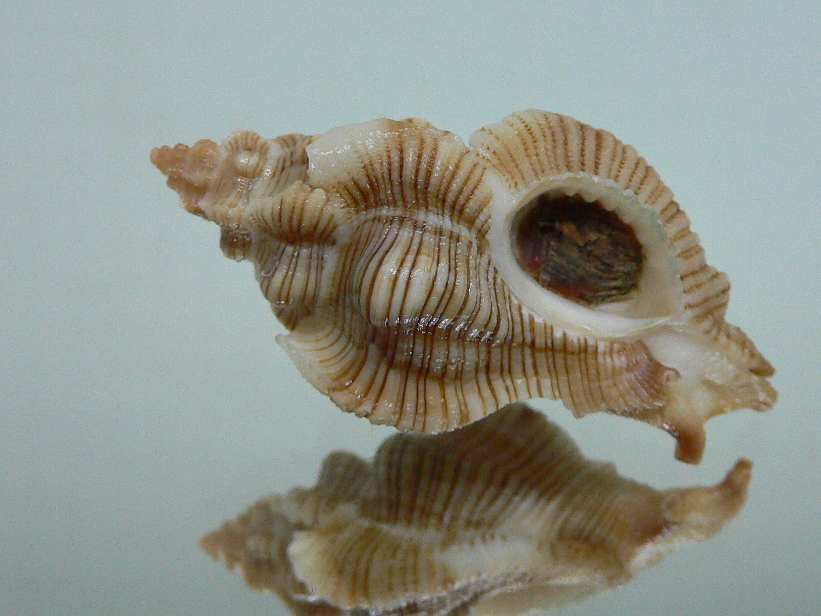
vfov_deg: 32.9
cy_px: 295
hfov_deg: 42.9
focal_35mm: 44
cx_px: 442
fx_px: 1044
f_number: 2.8
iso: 200
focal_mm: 4.6
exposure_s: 1/50
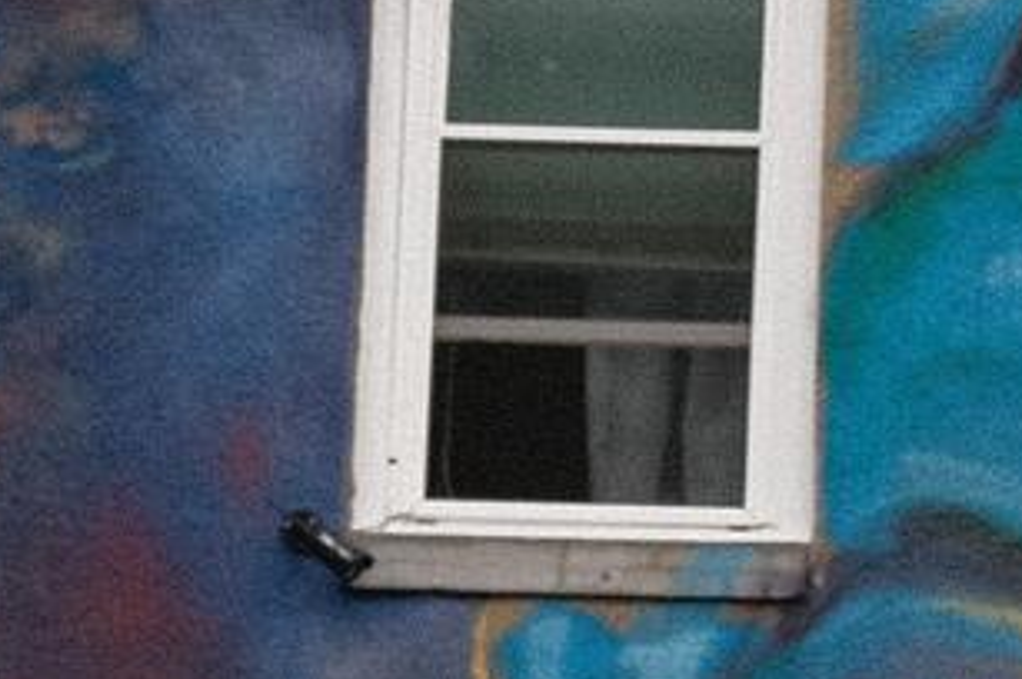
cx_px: 2617
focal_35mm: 354
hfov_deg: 5.6
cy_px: 225
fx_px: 10039
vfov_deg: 3.9
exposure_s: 1/1700
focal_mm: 35
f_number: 6.4
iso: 400
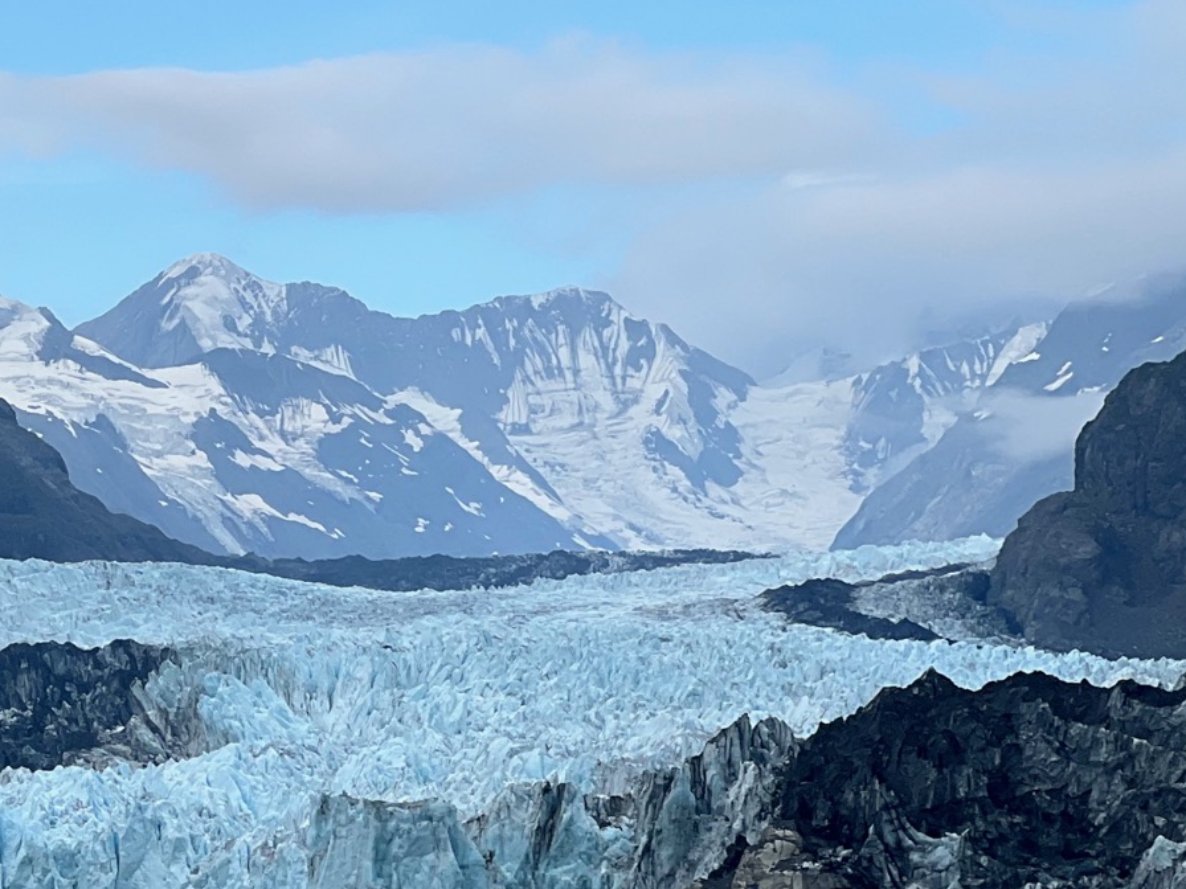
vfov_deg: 8.4
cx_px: -124
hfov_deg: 11.1
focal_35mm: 176
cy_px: 409
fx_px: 6030
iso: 32
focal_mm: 9
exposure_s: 1/622
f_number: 2.8
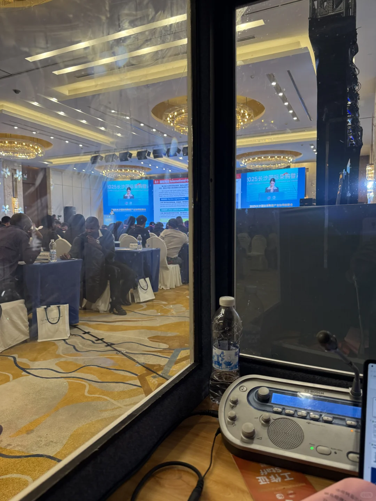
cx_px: 188
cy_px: 250
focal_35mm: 24
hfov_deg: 56.8
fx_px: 348
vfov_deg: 71.6
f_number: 1.78
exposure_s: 1/117
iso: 200
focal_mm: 6.76
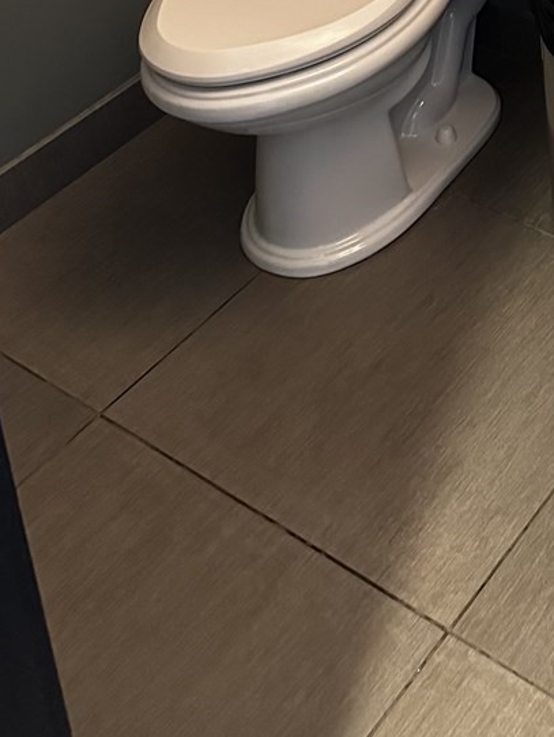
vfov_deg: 24.1
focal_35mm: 68
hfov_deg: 20.5
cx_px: 630
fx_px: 1450
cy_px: -281
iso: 800
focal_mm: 6.86
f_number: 1.78
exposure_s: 1/40
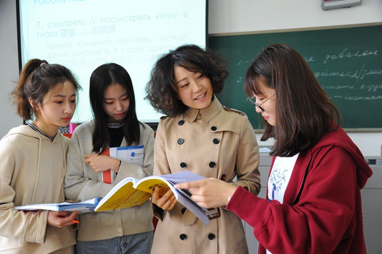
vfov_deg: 43.5
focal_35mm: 30
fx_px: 318
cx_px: 191
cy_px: 127
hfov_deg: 62.0
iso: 1000
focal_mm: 30
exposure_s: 1/40
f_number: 5
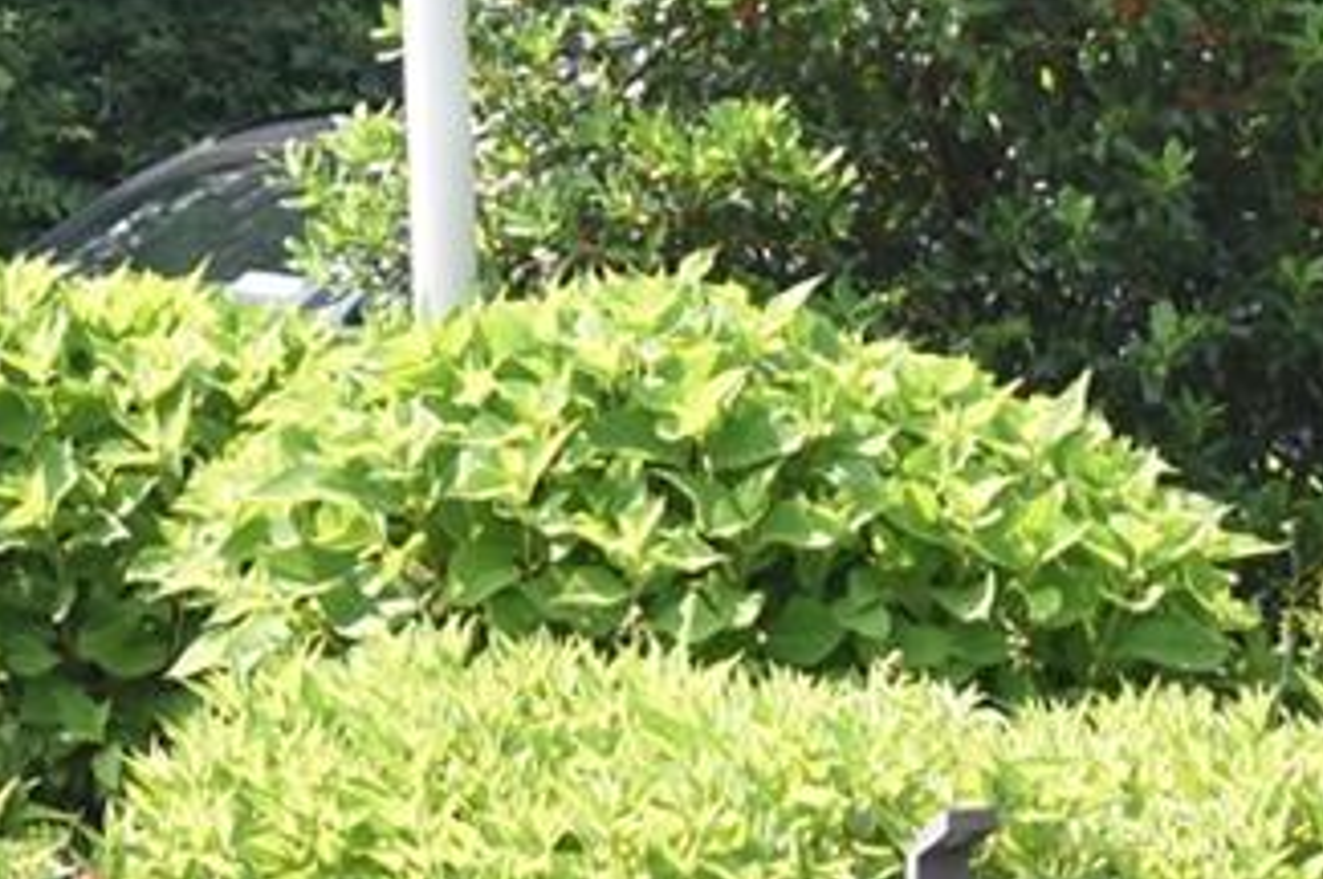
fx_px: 9729
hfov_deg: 7.4
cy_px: -1215
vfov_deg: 5.0
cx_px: -1441
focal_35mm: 265
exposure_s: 1/250
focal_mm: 28
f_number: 8
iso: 360
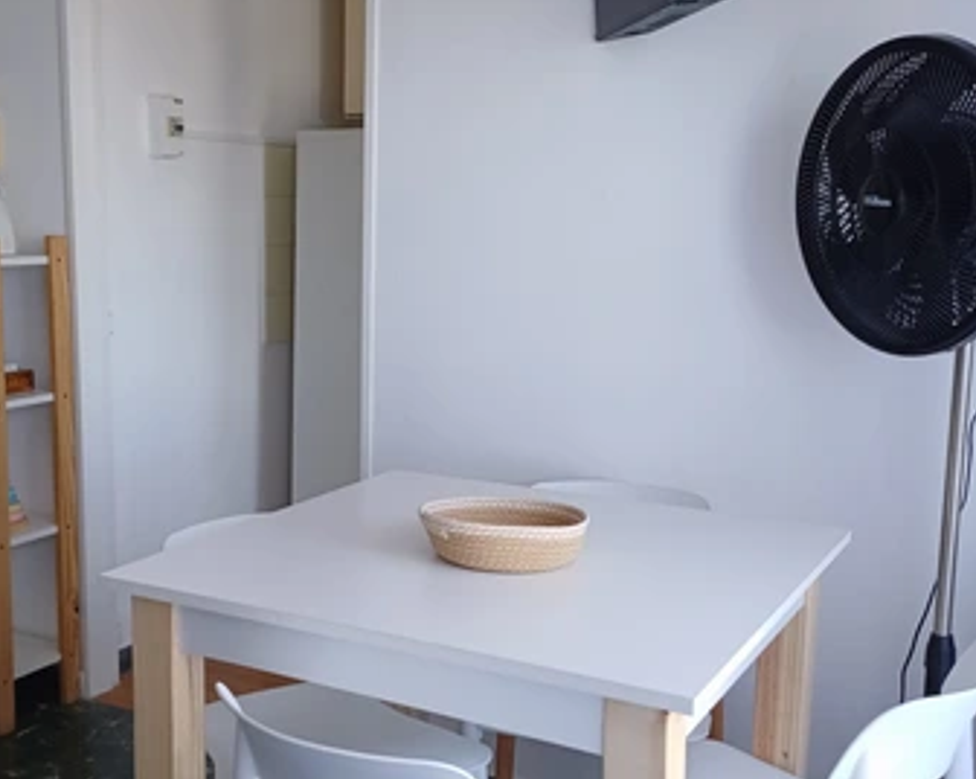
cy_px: 401
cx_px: 346
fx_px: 923
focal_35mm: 32
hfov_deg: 54.8
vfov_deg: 45.7
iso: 64
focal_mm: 4.65
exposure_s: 1/50
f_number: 1.8
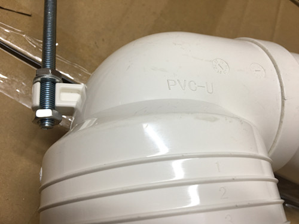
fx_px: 250
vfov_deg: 48.2
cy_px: 112
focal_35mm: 29
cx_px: 150
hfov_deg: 61.7
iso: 32
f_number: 2.2
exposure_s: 1/50
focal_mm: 4.15
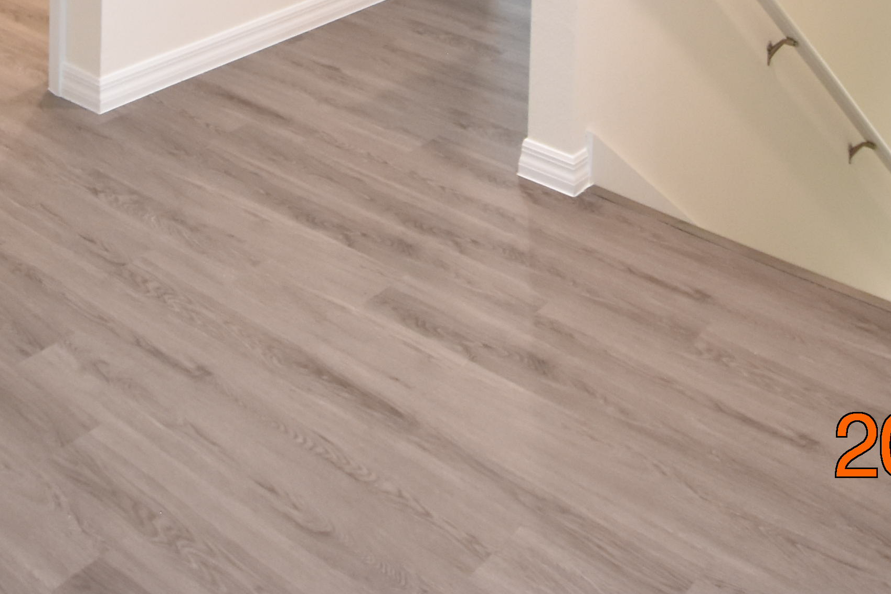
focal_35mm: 53
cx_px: 256
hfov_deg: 36.9
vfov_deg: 19.6
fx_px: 1312
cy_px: -446
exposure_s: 1/30
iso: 800
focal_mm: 10
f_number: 3.5
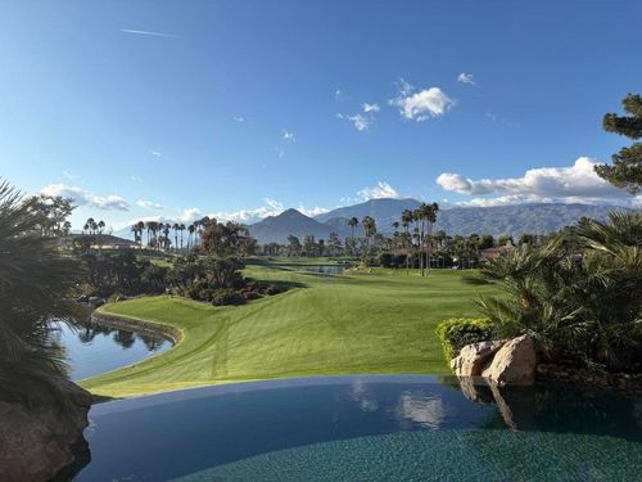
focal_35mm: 26
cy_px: 241
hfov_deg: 67.3
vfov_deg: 53.1
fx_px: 482
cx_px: 321
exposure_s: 1/4065
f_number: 1.6
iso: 50
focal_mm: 5.96
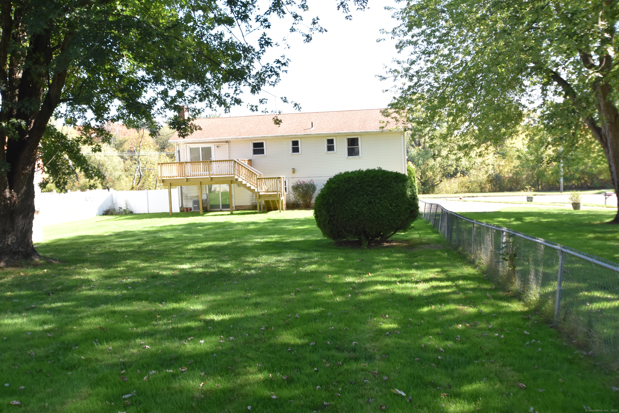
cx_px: 310
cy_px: 206
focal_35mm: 36
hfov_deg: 53.1
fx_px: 619
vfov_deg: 36.9
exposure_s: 1/200
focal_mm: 24
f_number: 7.1
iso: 400
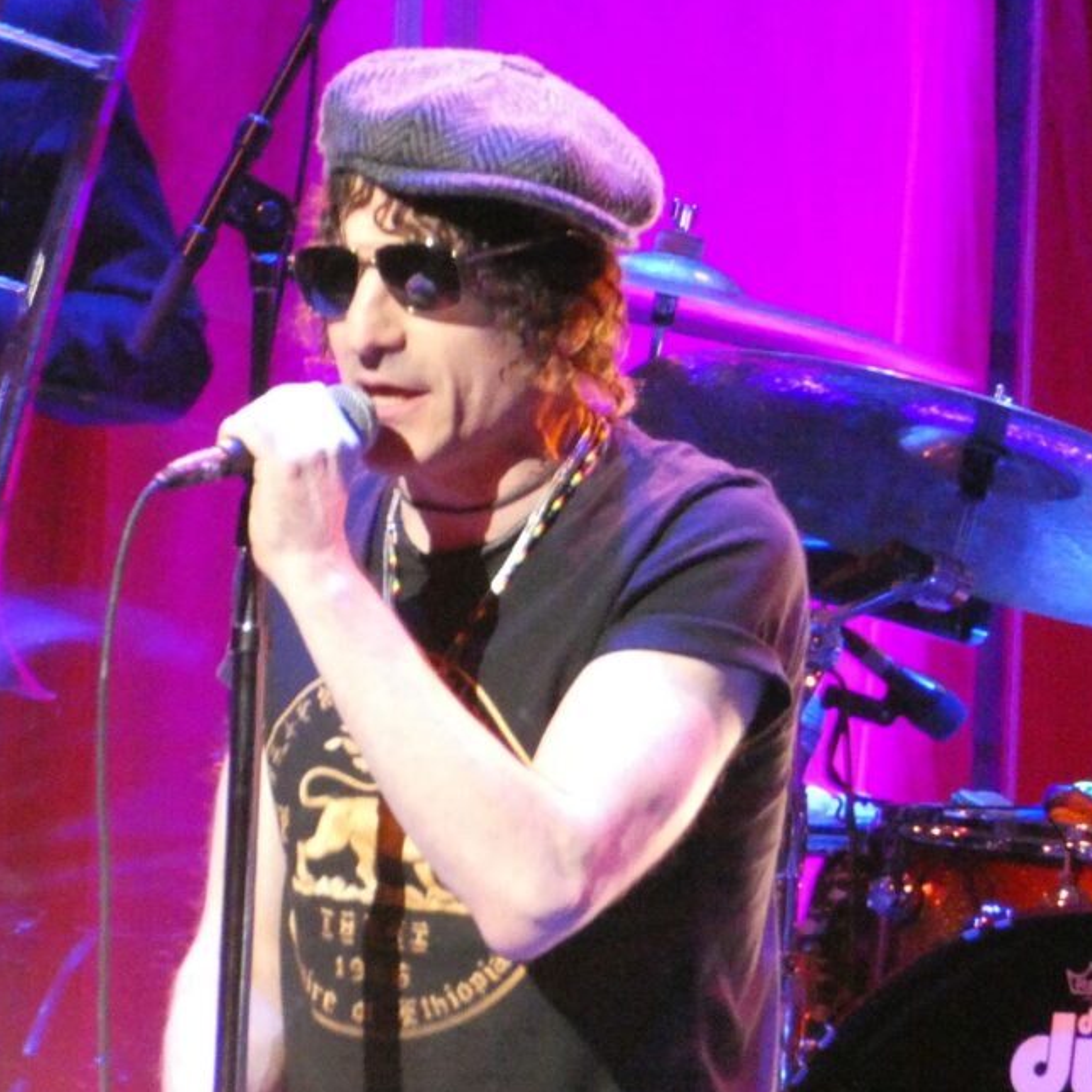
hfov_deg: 1.5
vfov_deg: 1.5
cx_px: 322
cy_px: 582
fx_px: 41329
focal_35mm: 1158
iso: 2000
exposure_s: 1/15
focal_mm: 129
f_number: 6.4
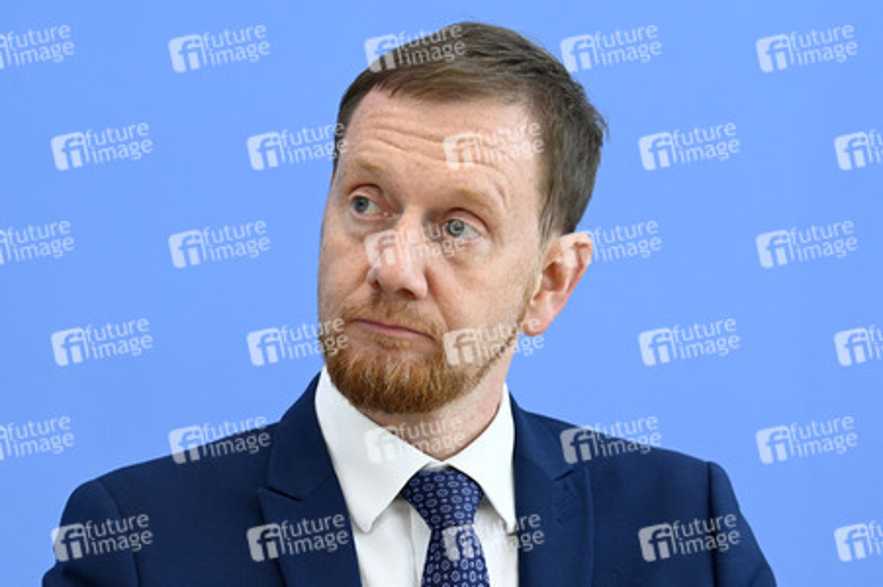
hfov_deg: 12.1
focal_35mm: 170
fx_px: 4167
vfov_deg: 8.1
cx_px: 442
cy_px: 294
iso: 5000
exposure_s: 1/500
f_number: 7.1
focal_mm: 170
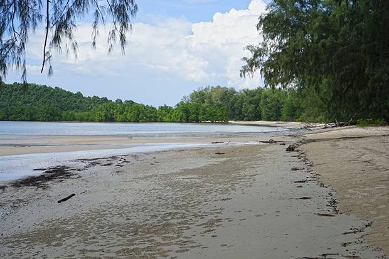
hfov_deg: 36.9
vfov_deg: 25.0
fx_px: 583
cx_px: 194
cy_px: 130
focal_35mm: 54
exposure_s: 1/160
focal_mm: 54
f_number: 11
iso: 100
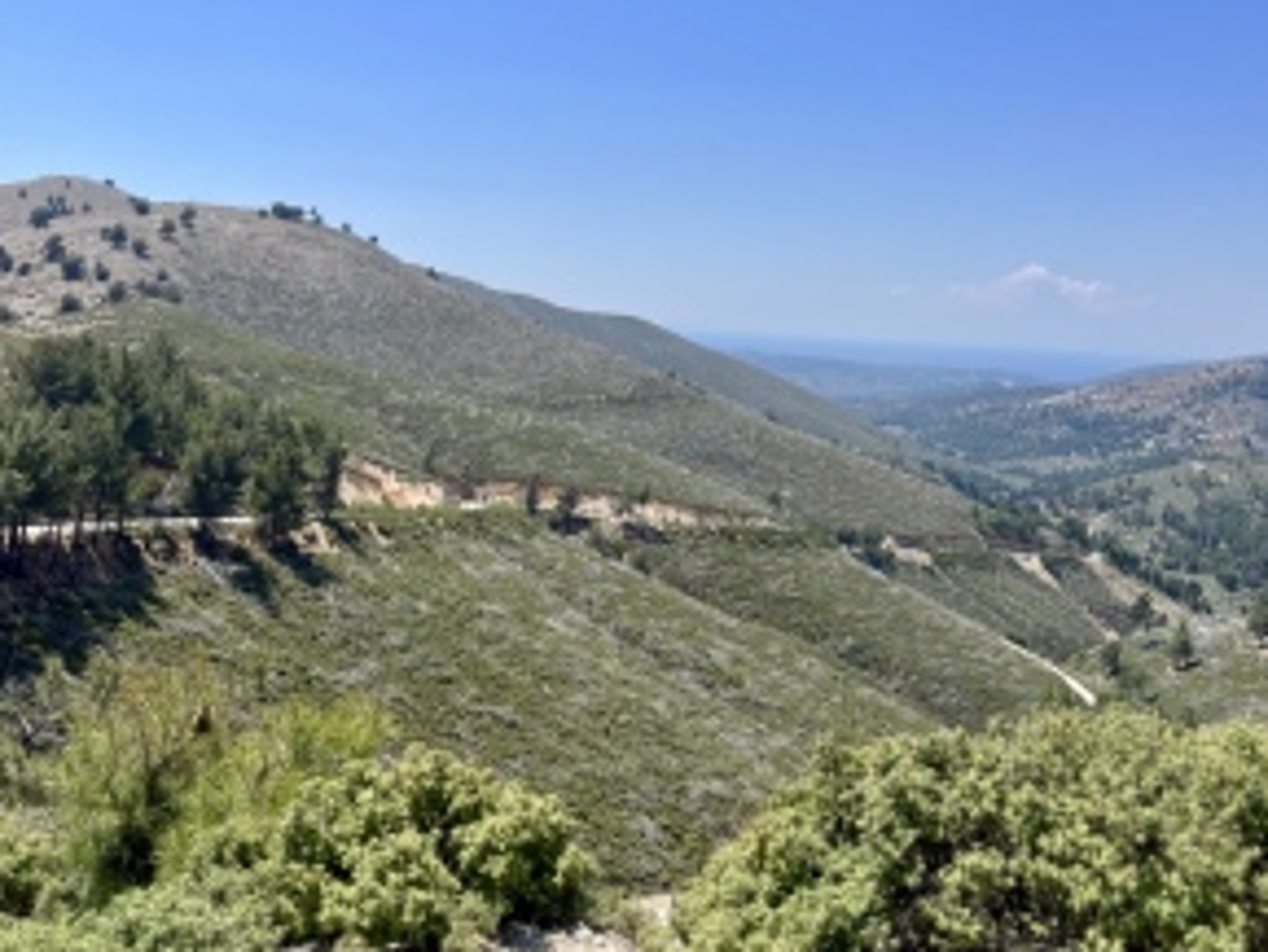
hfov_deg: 51.3
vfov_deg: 39.3
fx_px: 1319
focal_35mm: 36
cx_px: 610
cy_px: 333
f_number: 1.6
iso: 50
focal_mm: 5.1
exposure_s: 1/5319
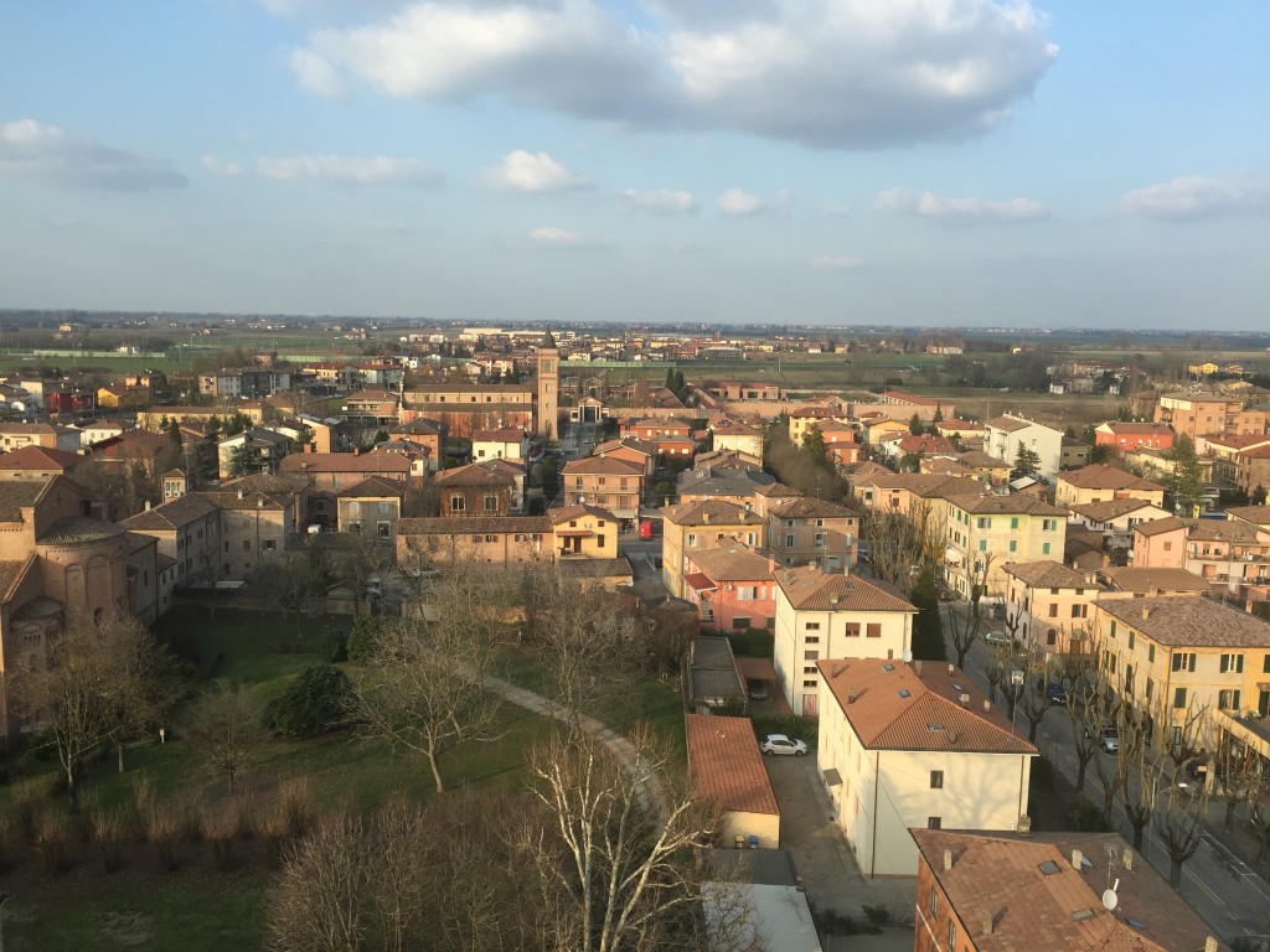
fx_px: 1064
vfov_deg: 48.2
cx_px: 635
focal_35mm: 29
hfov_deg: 61.7
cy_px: 476
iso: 32
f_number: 2.2
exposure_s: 1/694
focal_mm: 4.15
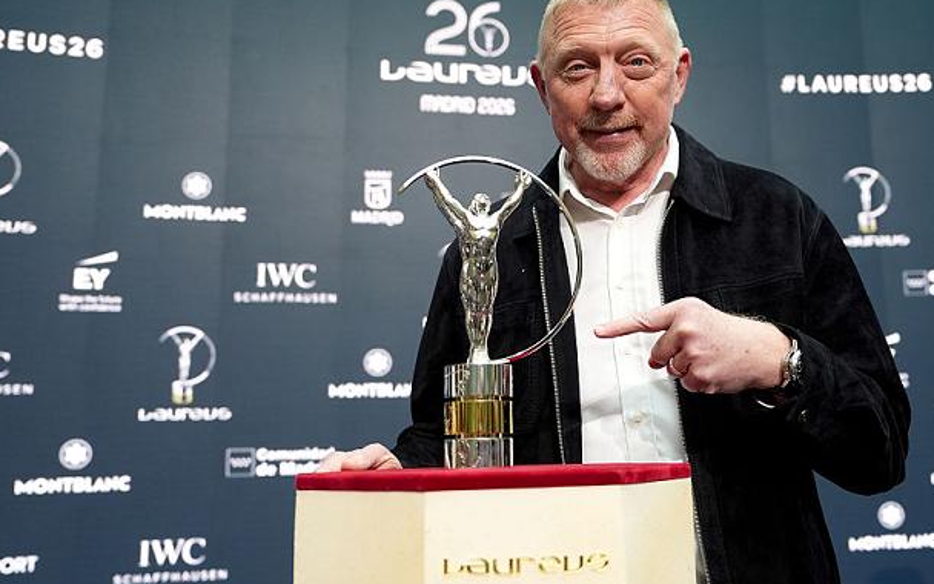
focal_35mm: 36
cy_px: 262
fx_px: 916
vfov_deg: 35.3
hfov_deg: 53.5
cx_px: 575
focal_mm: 28
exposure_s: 1/500
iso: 1000
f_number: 3.2
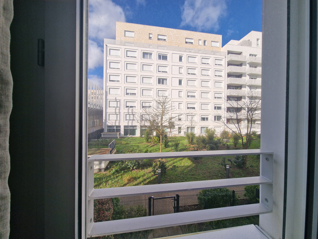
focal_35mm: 13
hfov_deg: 106.2
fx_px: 119
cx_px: 159
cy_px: 120
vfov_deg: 89.9
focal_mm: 2.2
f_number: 2.2
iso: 50
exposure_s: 1/2224
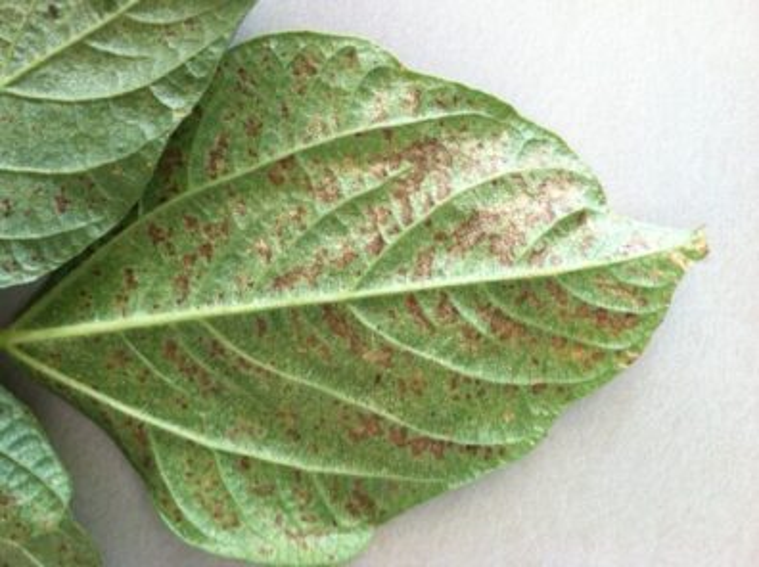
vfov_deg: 40.6
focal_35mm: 35
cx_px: 380
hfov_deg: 52.7
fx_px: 766
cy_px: 284
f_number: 2.8
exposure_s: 1/15
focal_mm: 3.85
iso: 100
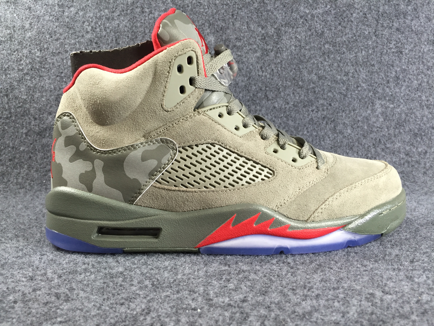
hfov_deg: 61.7
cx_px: 217
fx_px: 364
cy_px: 163
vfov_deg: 48.2
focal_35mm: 29
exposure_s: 1/33
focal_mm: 4.15
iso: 100
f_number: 2.2
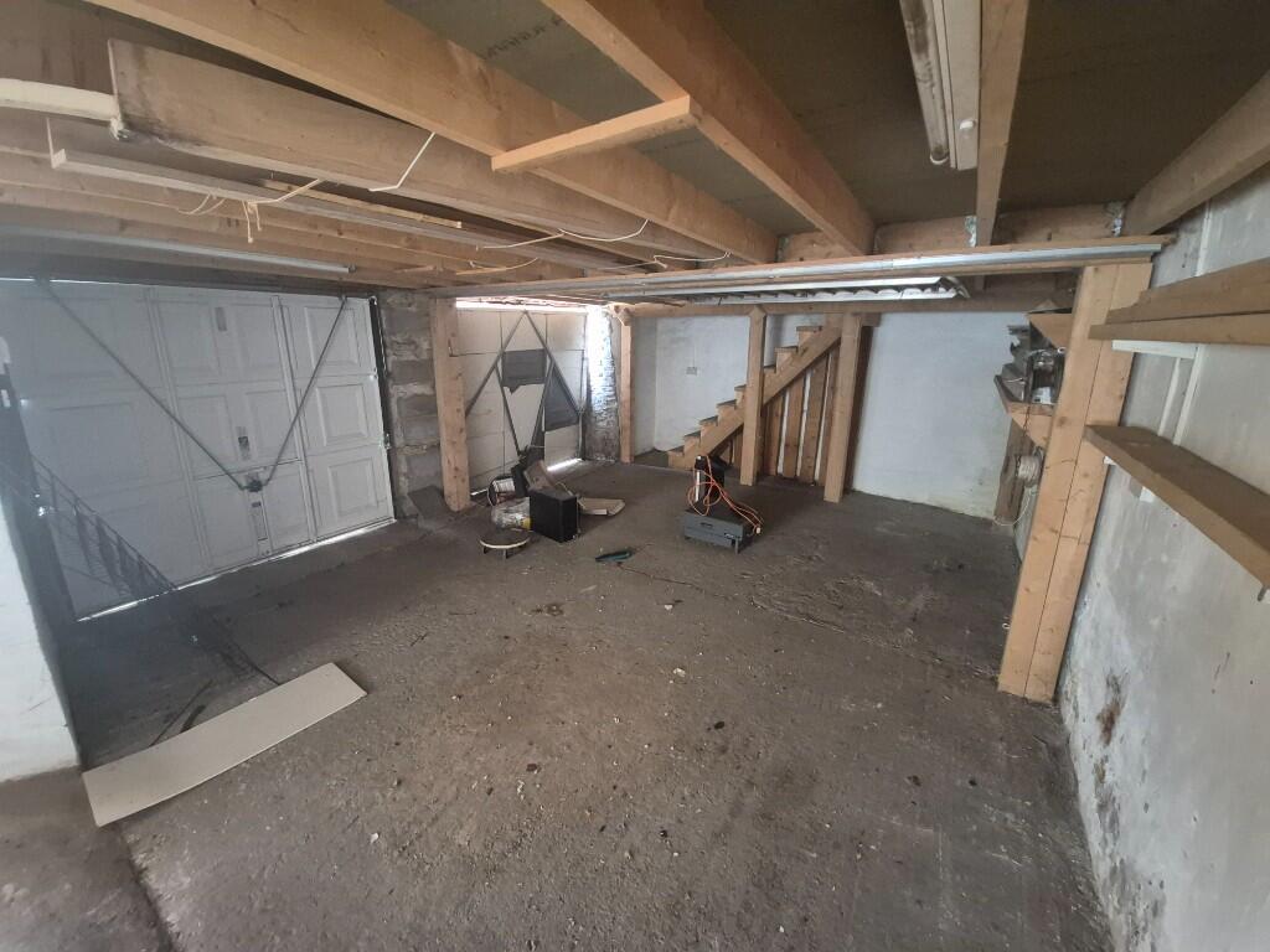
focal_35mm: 13
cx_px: 635
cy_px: 476
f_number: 2.2
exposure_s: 1/33
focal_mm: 1.74
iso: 1250
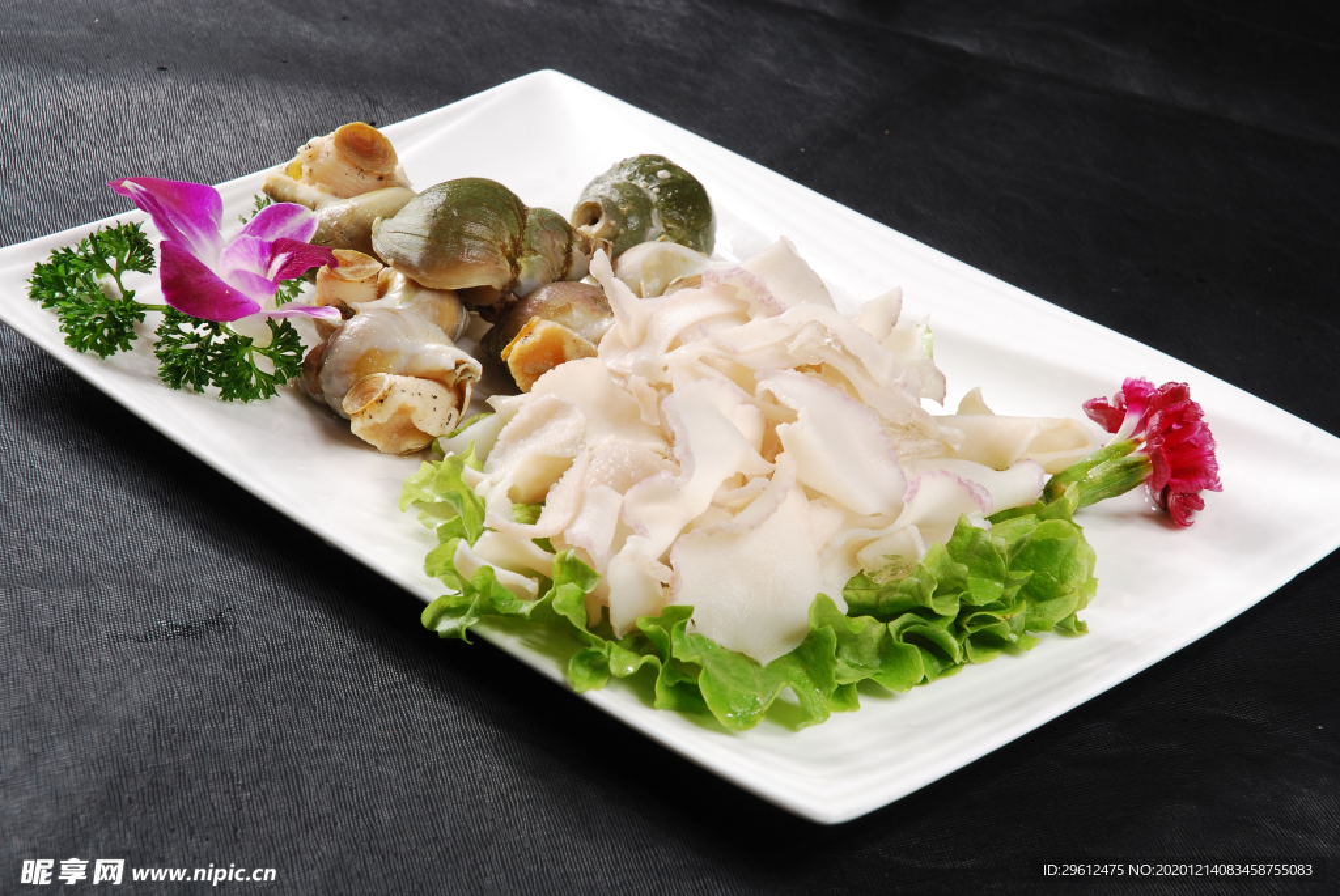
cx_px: 670
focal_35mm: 105
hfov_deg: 19.4
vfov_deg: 13.1
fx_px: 3912
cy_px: 448
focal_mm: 70
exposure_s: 1/125
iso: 100
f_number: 13
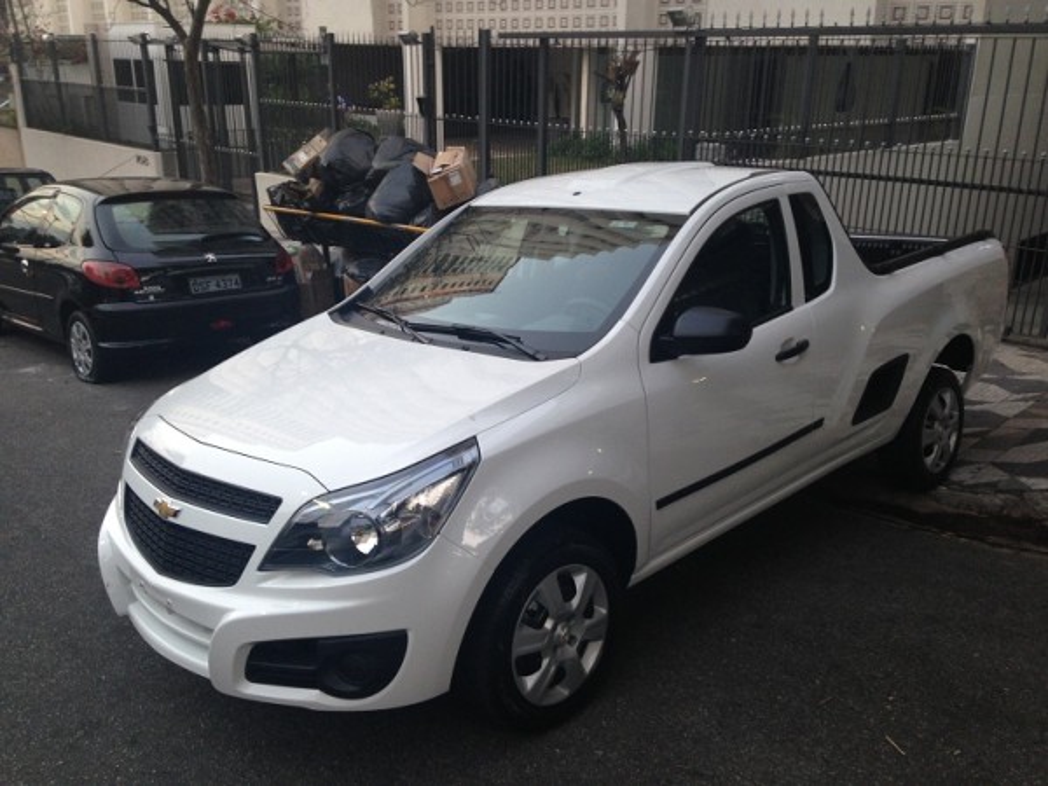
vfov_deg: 42.9
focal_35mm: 33
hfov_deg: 55.4
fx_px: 999
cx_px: 524
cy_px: 393
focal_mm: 4.13
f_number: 2.4
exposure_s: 1/20
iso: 80
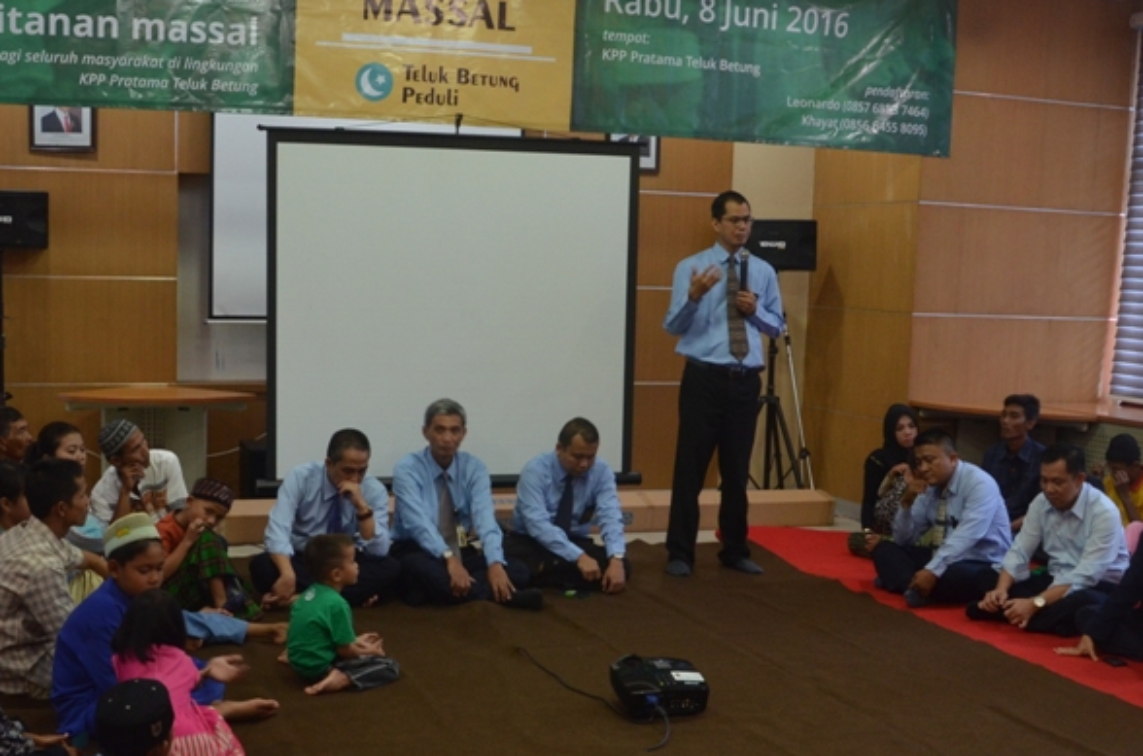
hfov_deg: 42.0
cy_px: 494
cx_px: 540
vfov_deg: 28.3
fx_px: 1489
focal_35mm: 47
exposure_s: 1/10
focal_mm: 18
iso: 640
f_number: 5.6
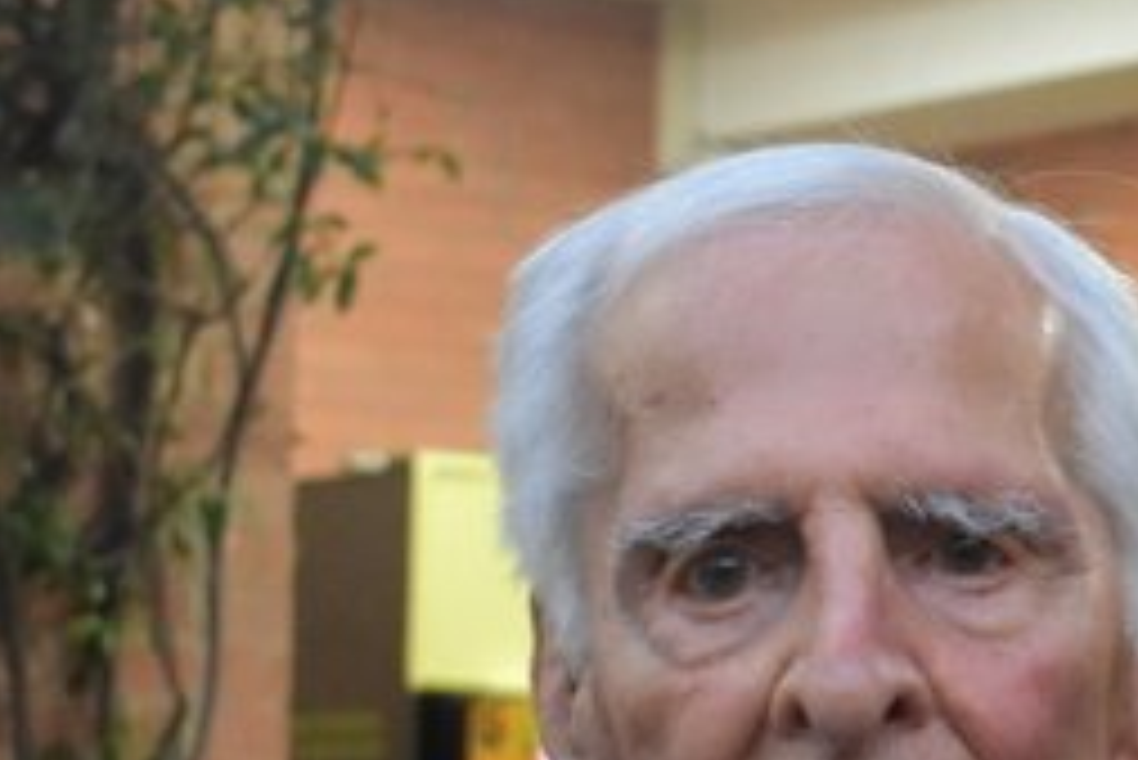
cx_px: 1759
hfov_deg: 11.5
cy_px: 695
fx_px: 5408
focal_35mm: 171
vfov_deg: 8.0
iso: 2500
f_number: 4
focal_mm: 24
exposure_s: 1/60
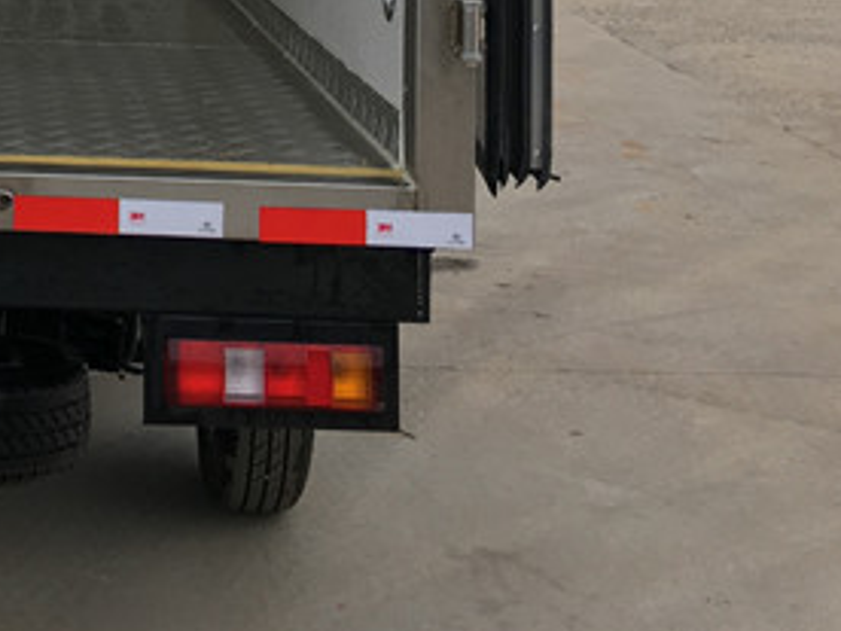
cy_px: -285
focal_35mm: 91
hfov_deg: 20.4
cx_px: -119
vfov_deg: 15.2
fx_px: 2211
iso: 25
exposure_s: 1/377
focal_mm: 4.15
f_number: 2.2
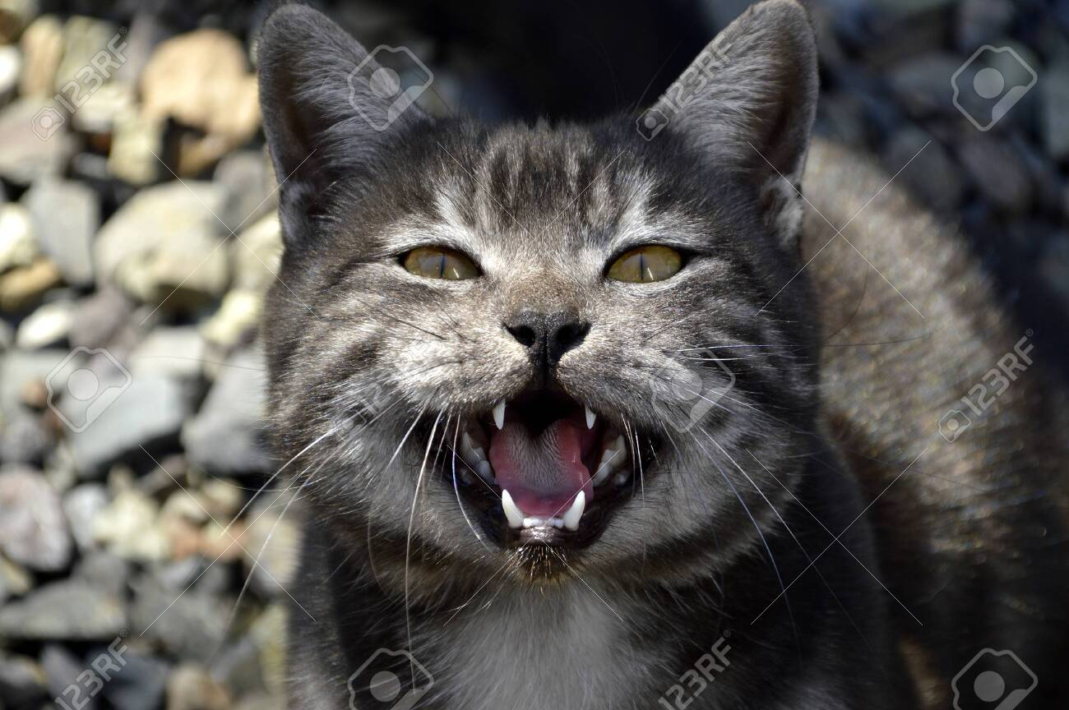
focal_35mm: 232
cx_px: 534
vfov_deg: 5.9
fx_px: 6897
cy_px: 355
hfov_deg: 8.9
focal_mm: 155
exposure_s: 1/200
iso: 200
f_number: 8
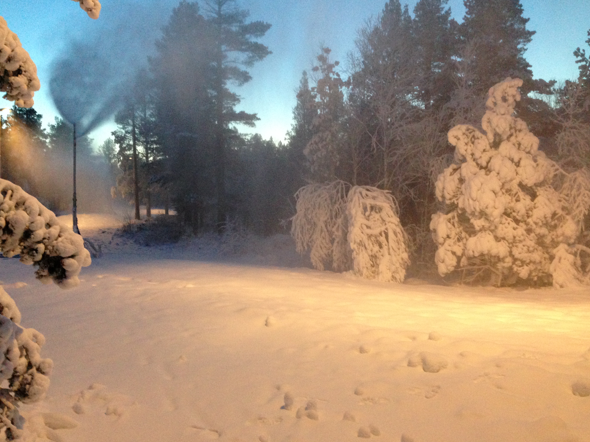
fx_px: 580
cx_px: 295
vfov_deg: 41.8
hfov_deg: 54.0
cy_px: 225
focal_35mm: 34
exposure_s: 1/20
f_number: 2.4
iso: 320
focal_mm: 4.12
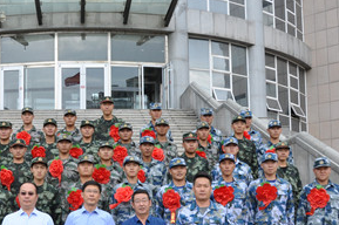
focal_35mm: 56
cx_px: 82
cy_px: 182
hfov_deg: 34.9
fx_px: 527
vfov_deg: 23.8
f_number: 10
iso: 400
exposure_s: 1/400
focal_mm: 18
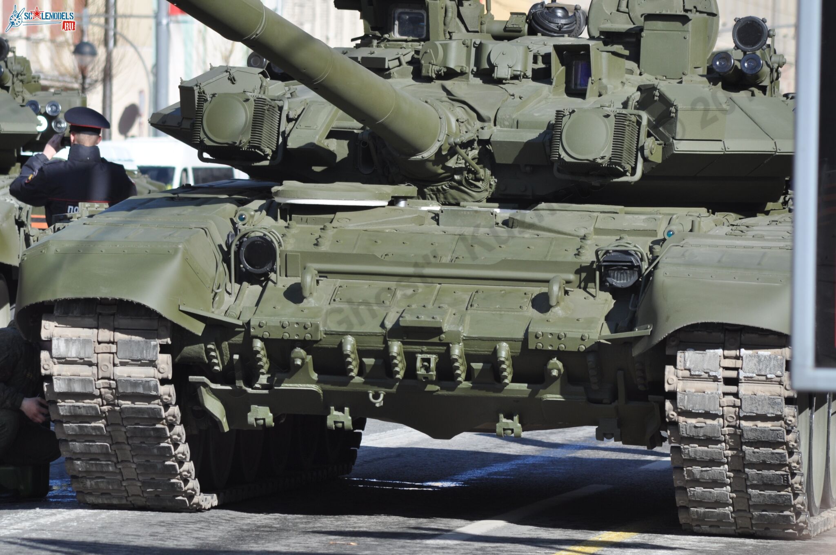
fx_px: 7306
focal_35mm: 315
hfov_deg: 6.5
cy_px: 278
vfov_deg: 4.4
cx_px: 418
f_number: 8
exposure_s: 1/320
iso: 200
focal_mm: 210
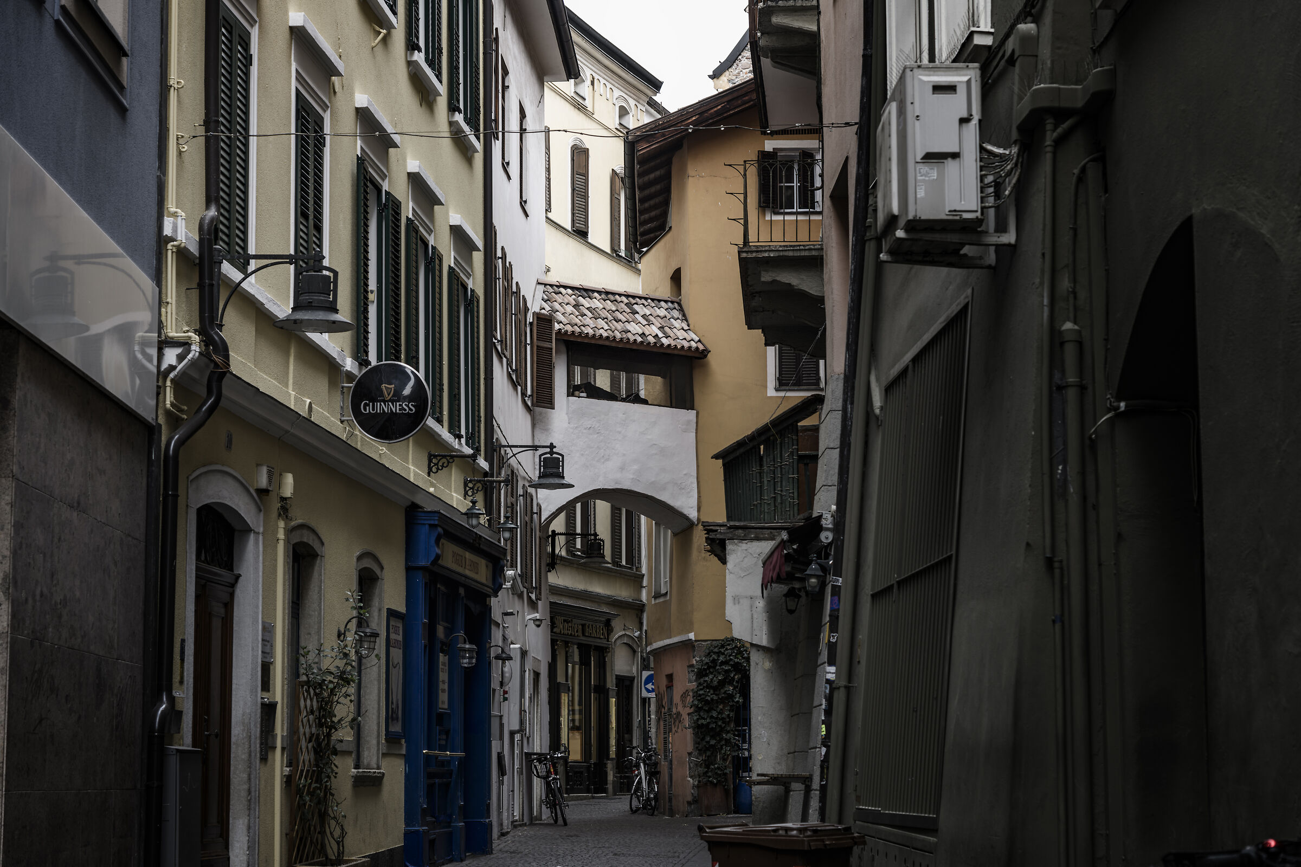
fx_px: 2385
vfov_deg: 20.6
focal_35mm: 66
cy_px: 434
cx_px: 650
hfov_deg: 30.5
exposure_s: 1/20
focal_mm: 66
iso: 64
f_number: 5.6
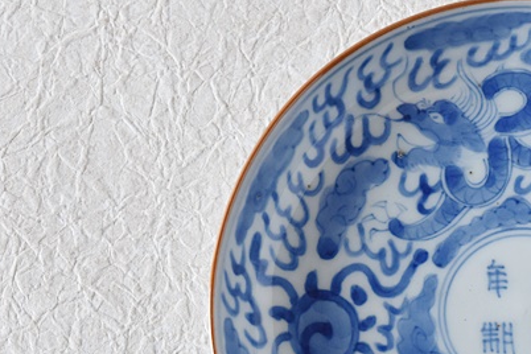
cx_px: 510
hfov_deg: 12.4
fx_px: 2419
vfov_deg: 8.4
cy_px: 286
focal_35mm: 164
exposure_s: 1/6
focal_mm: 55
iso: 800
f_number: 5.6
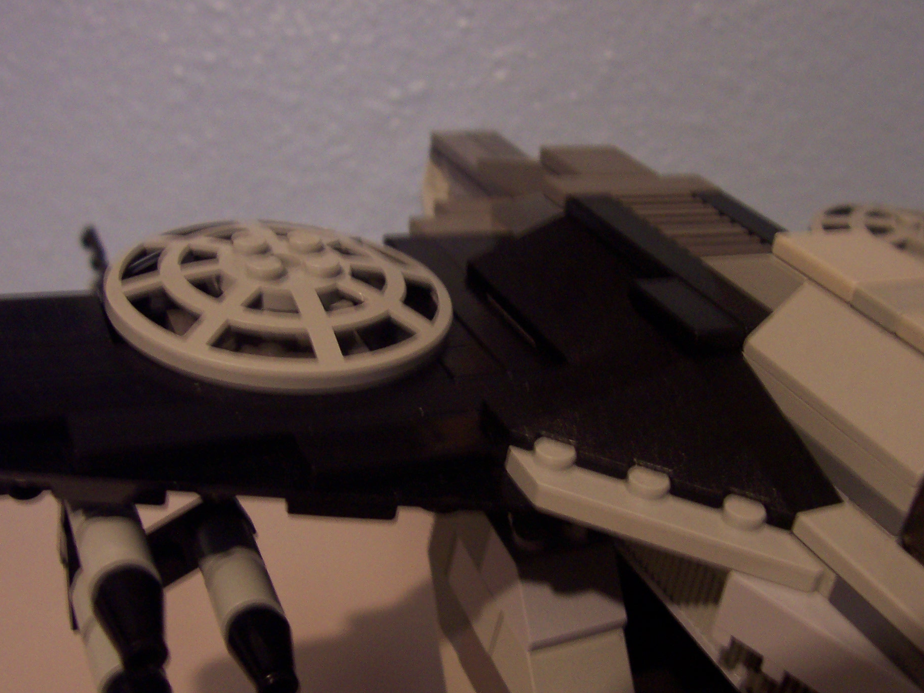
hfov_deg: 45.7
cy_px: 358
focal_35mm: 41
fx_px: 1094
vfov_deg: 35.1
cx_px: 509
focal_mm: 5.6
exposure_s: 1/8
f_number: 2.8
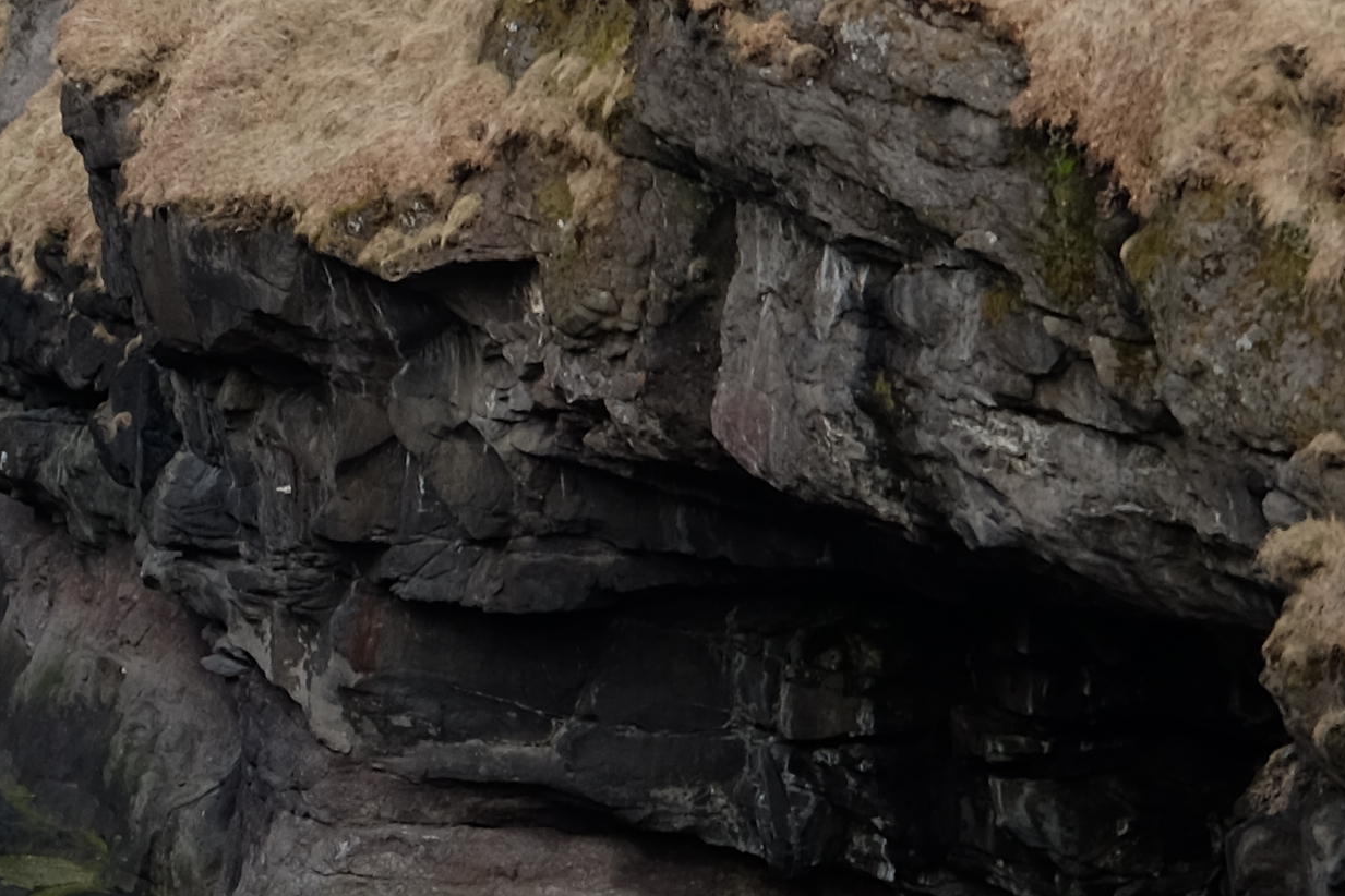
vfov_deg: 9.6
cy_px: 618
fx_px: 5342
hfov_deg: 13.7
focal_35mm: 143
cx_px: -544
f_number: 6.4
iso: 200
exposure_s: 1/160
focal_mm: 24
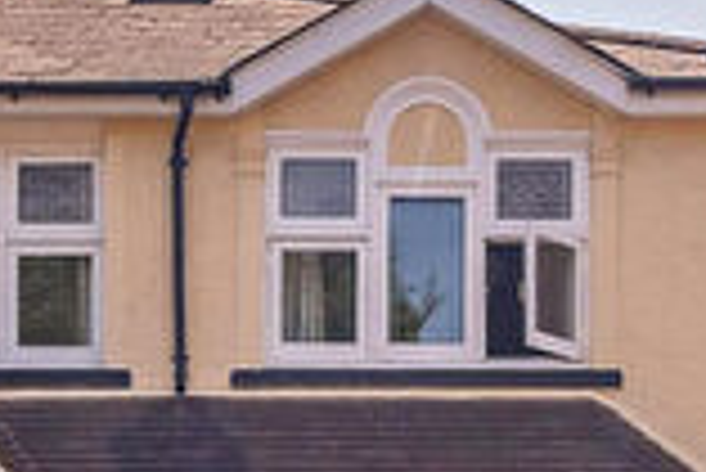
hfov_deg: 30.0
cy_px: 623
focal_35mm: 67
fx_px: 1315
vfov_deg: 18.8
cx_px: 292
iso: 400
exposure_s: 1/950
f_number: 5.6
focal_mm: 10
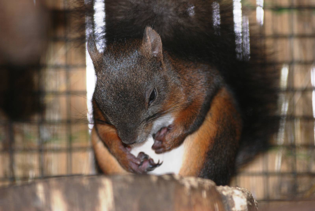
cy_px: 106
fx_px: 1971
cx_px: 158
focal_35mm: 225
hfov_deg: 9.1
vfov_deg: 6.1
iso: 200
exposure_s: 1/60
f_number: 4.5
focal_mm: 150
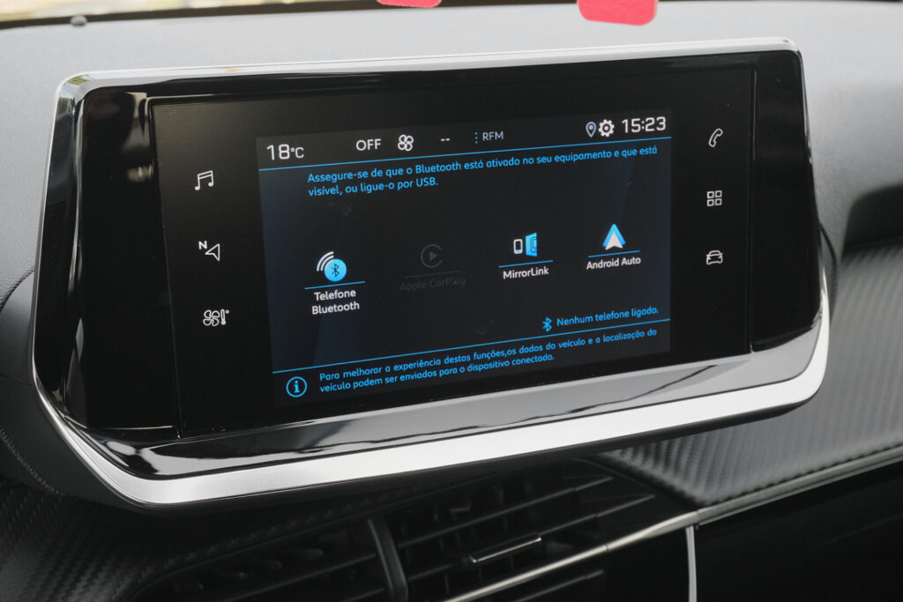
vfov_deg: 28.1
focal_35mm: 48
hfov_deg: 41.1
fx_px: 1204
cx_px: 452
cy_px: 301
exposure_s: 1/160
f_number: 9
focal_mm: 32.3
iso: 2000
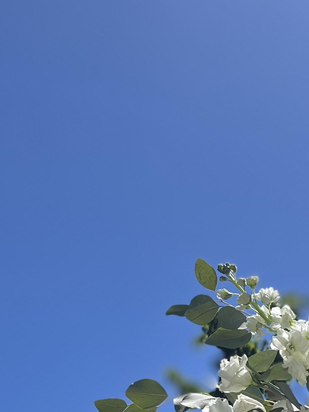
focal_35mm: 76
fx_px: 904
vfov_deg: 24.0
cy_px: 453
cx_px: 377
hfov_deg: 18.3
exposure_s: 1/3968
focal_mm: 5.7
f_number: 1.5
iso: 50
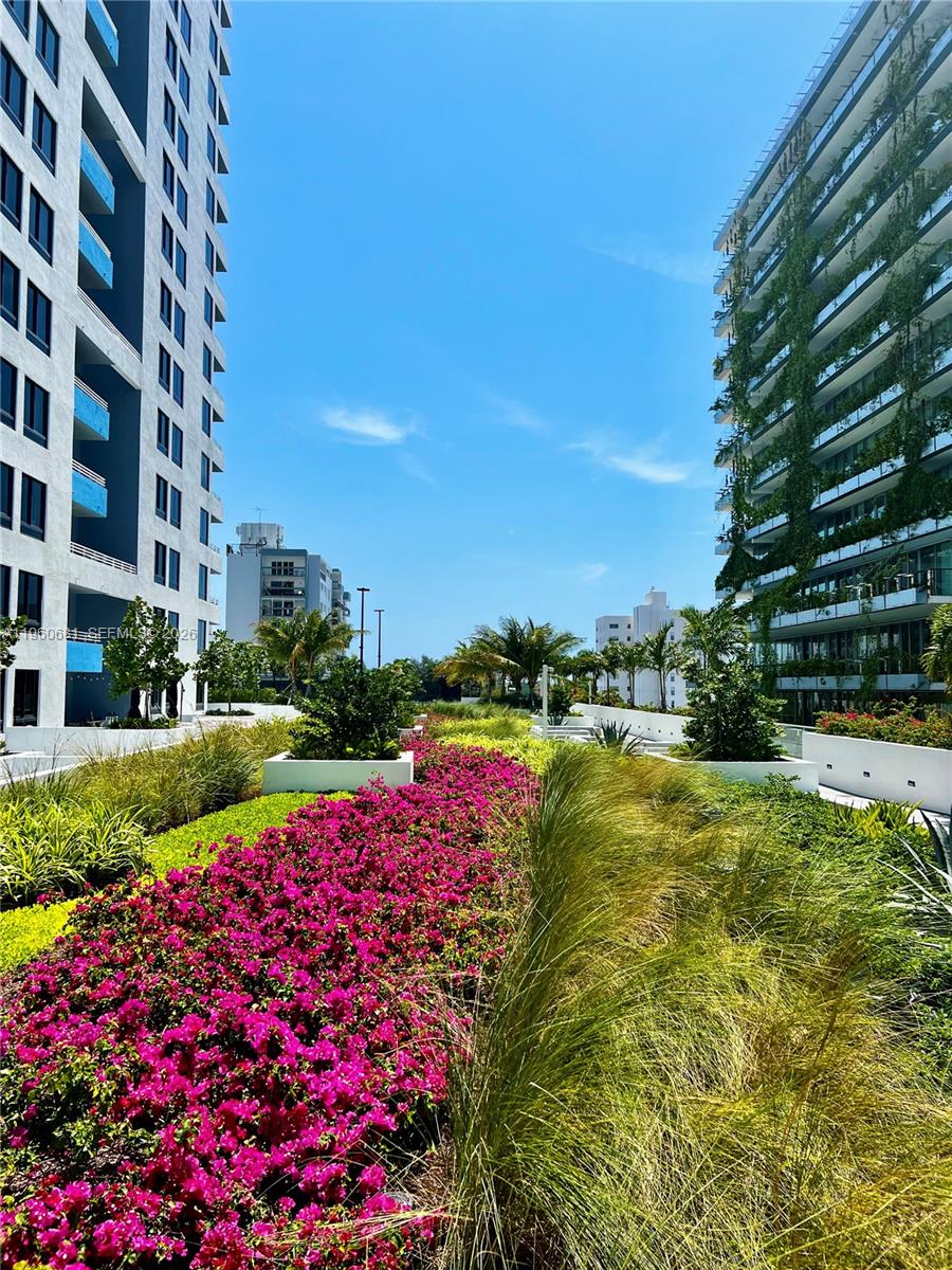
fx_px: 953
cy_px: 635
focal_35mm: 26
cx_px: 476
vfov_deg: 67.3
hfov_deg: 53.1
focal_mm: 5.7
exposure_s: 1/5882
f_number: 1.5
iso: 50
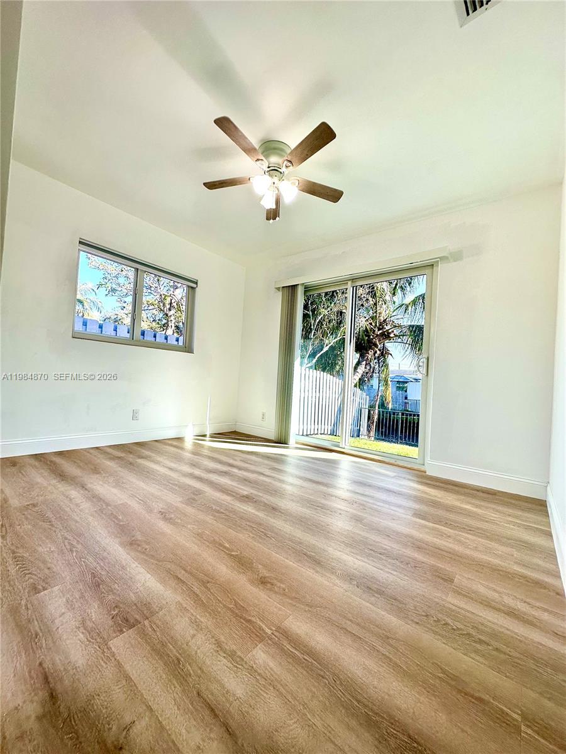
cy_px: 377
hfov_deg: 85.7
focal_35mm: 14
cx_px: 283
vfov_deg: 102.1
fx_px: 305
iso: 40
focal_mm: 2.22
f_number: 2.2
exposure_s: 1/186
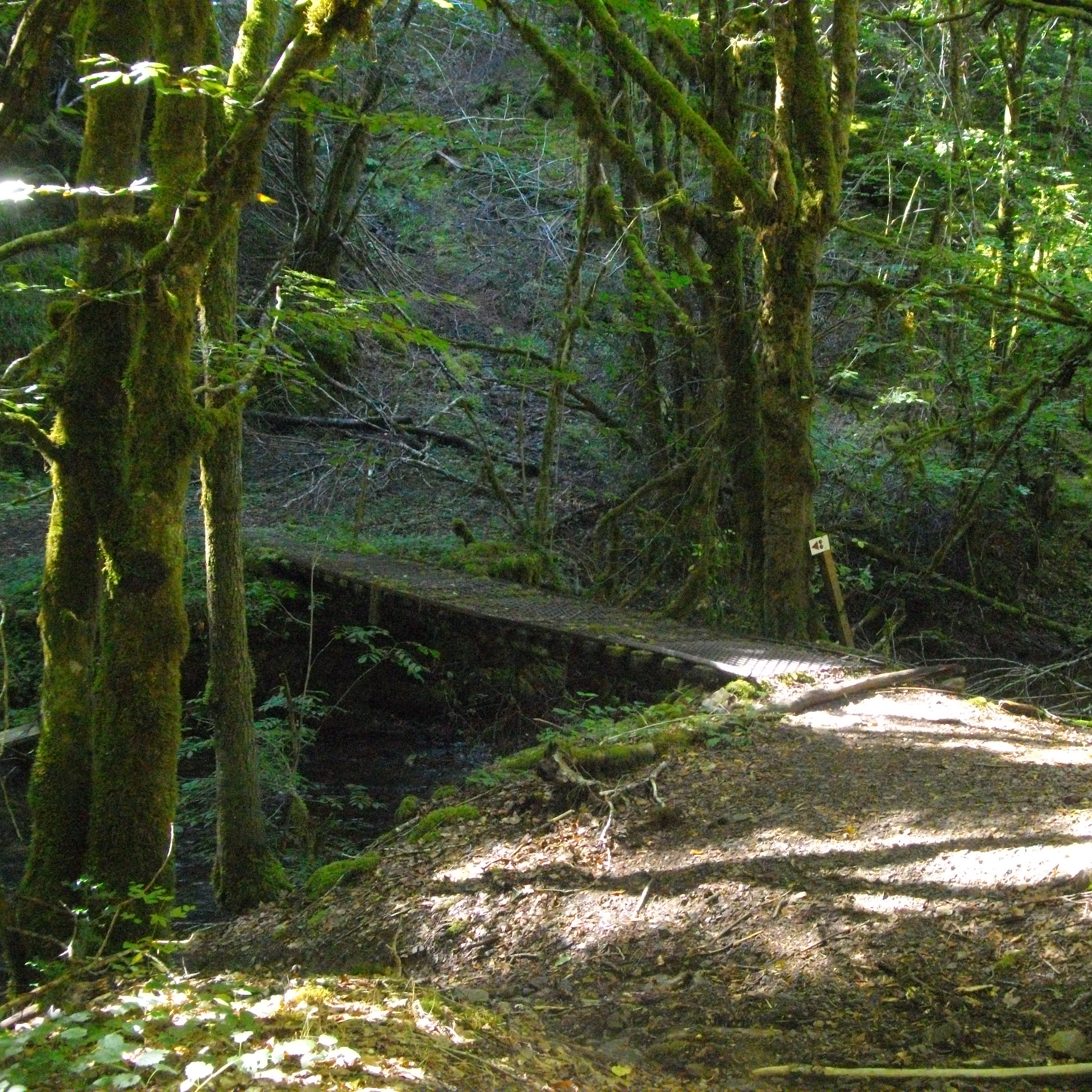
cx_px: 671
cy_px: 546
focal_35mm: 46
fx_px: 1642
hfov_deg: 36.6
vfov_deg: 36.8
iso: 687
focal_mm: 7.1
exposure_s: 1/60
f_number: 3.2
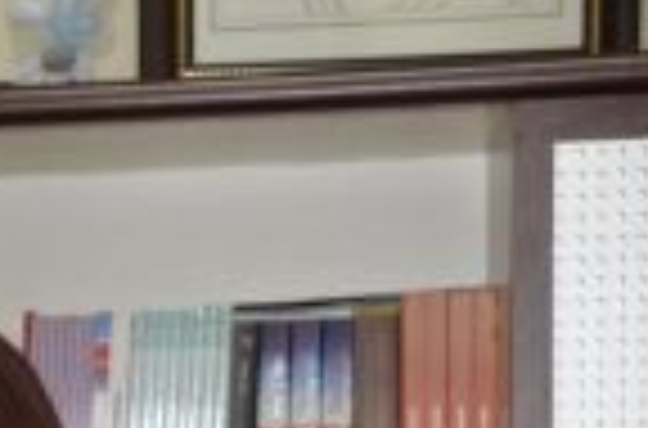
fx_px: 3176
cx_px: -202
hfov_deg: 11.3
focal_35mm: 177
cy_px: 692
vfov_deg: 7.5
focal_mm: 34
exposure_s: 1/60
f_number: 8
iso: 5000
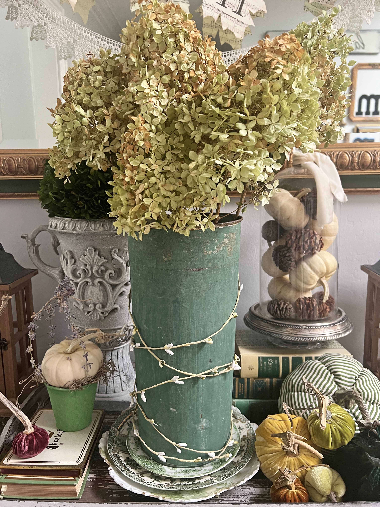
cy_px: 254
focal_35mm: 26
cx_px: 190
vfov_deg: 67.3
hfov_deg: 53.1
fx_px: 381
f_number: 1.5
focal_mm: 5.7
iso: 200
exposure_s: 1/60
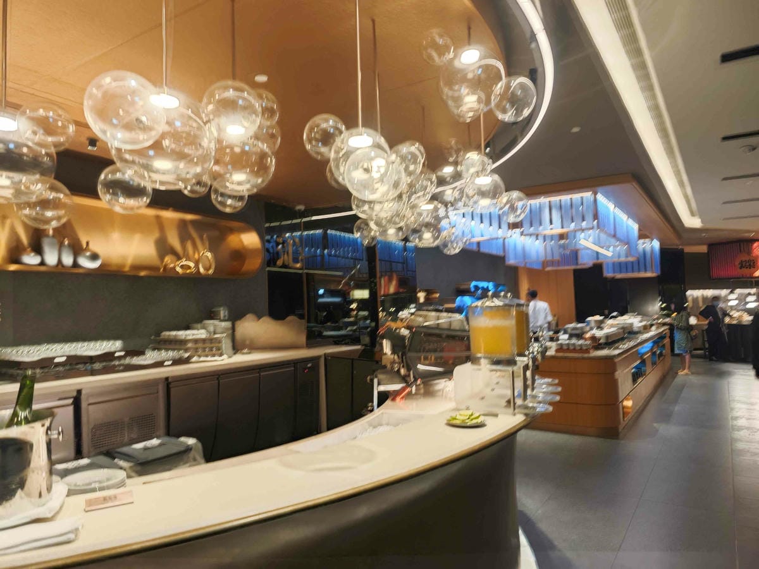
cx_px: 380
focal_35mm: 23
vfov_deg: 58.9
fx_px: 504
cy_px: 284
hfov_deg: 73.9
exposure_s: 1/40
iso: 500
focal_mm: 8.72
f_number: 1.63
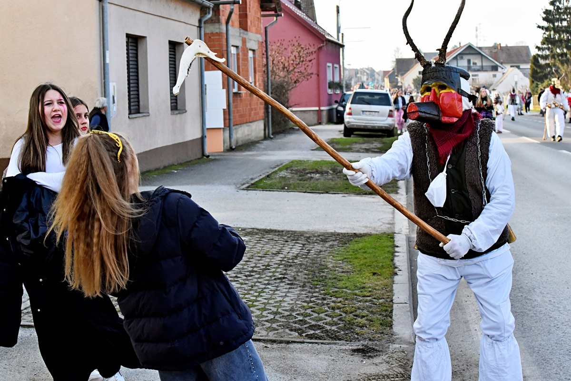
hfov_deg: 28.8
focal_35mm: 70
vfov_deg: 19.5
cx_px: 286
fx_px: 1111
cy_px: 190
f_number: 8
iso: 3200
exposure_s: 1/1000
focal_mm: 70
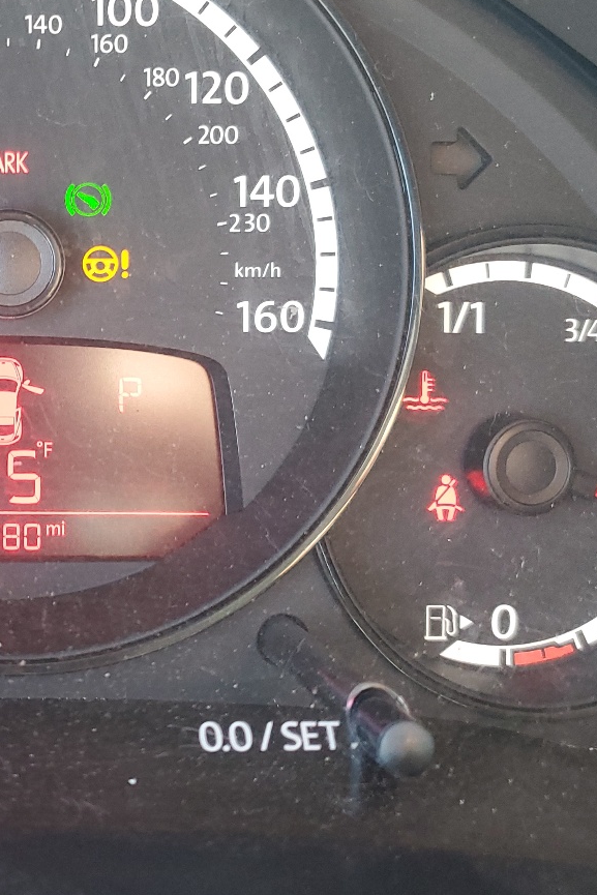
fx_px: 1243
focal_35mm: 50
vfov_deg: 39.4
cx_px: -2
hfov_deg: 25.6
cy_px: 341
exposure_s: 1/60.2
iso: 138
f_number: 1.5
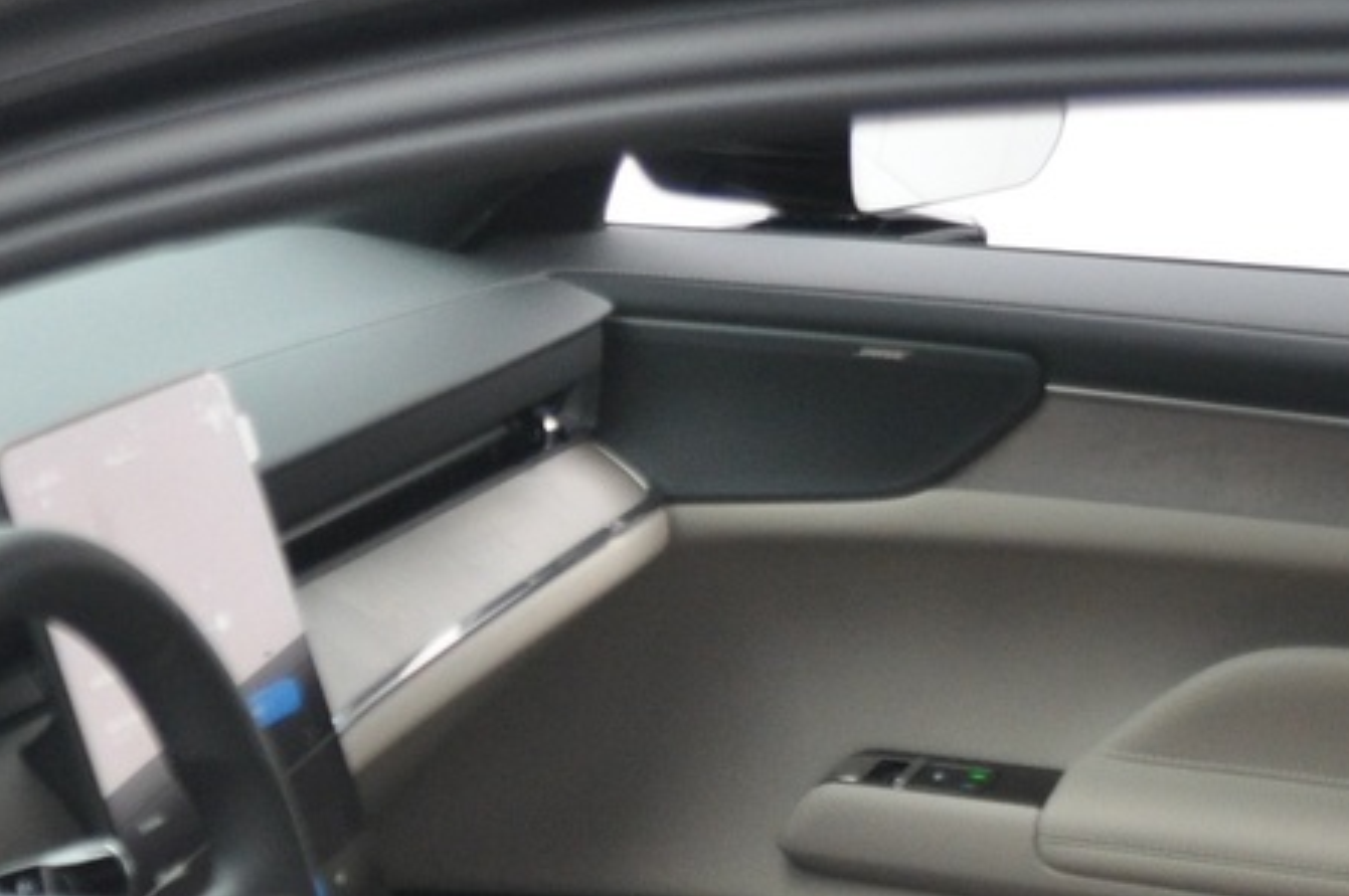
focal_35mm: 131
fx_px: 4903
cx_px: -593
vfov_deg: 9.9
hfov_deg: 14.7
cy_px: 1611
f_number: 3.2
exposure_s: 1/40
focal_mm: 24
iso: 800
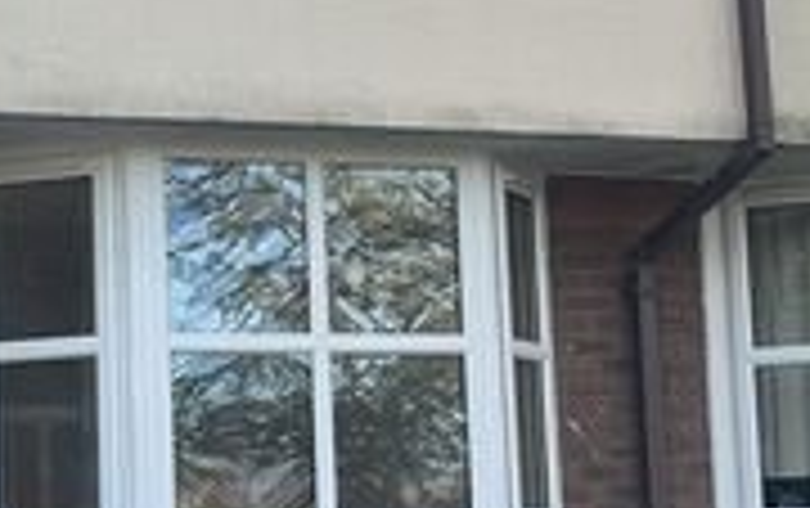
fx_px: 2498
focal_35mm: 113
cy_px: 162
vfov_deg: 11.6
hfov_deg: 18.3
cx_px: 243
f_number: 1.78
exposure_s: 1/803
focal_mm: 6.86
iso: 80
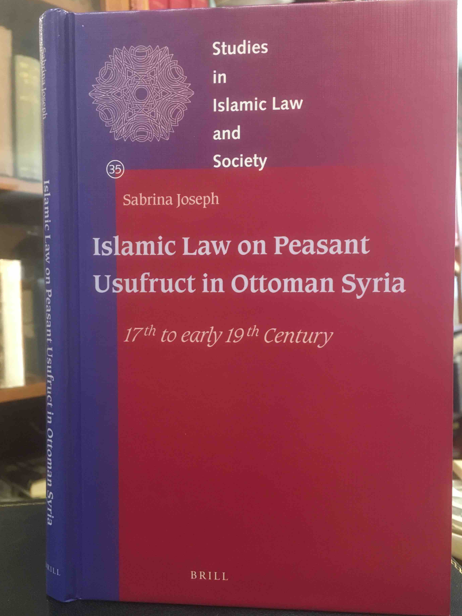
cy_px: 309
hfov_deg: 44.2
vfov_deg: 56.8
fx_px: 569
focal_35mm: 32
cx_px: 243
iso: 250
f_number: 2.2
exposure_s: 1/33
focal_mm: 4.15
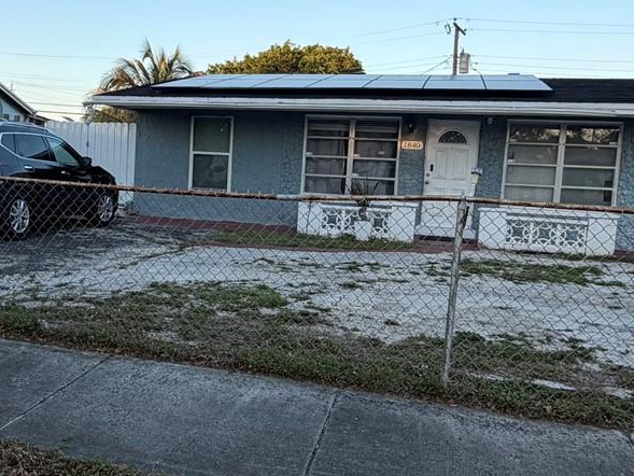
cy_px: 236
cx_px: 230
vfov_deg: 37.7
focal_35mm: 38
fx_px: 696
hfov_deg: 48.4
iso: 64
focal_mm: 2.22
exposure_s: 1/472
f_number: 2.2
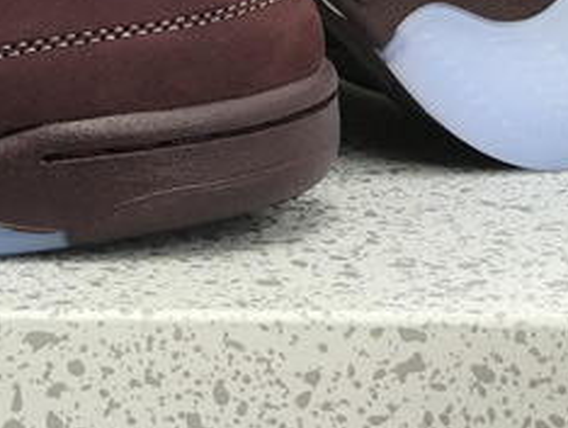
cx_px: 22
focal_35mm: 180
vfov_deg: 8.1
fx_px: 2957
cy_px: -237
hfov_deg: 10.9
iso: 32
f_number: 2.8
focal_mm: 6.6
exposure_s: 1/100
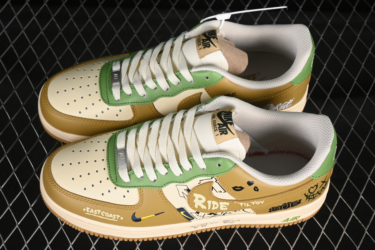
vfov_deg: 18.2
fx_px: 781
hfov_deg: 27.0
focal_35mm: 75
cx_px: 188
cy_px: 125
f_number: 7.1
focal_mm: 50
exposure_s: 1/60
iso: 160
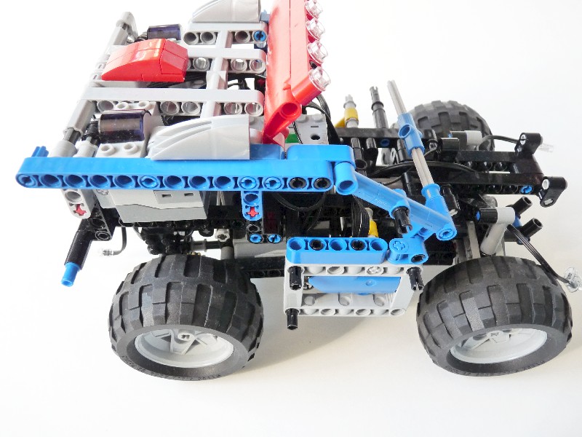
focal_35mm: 27
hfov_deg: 65.3
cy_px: 218
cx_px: 291
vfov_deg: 51.4
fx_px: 454
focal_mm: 4.8
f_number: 2.8
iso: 320
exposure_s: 1/30
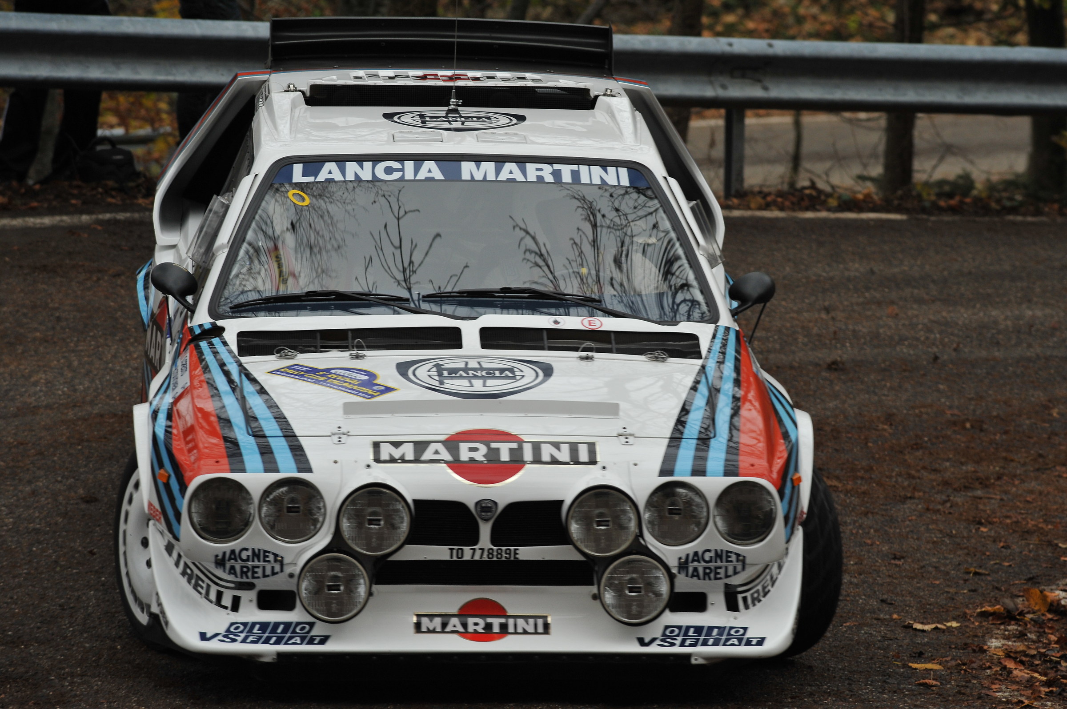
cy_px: 354
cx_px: 534
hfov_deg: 11.4
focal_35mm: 180
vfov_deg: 7.6
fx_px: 5330
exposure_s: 1/500
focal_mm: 180
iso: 800
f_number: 6.3
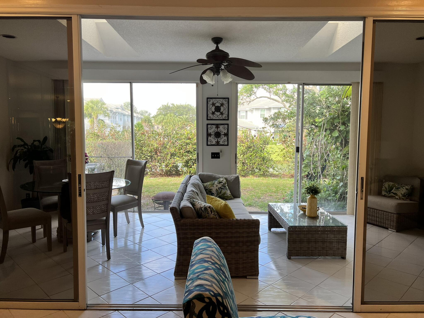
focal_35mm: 26
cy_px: 159
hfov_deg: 67.3
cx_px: 212
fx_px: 318
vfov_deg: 53.1
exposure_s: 1/136
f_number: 1.5
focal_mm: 5.7
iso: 32
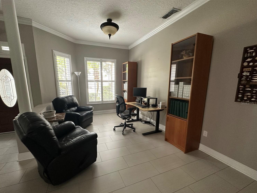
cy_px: 103
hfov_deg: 98.0
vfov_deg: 81.6
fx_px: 111
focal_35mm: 15
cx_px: 119
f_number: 2.2
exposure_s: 1/63
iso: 320
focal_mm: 2.22
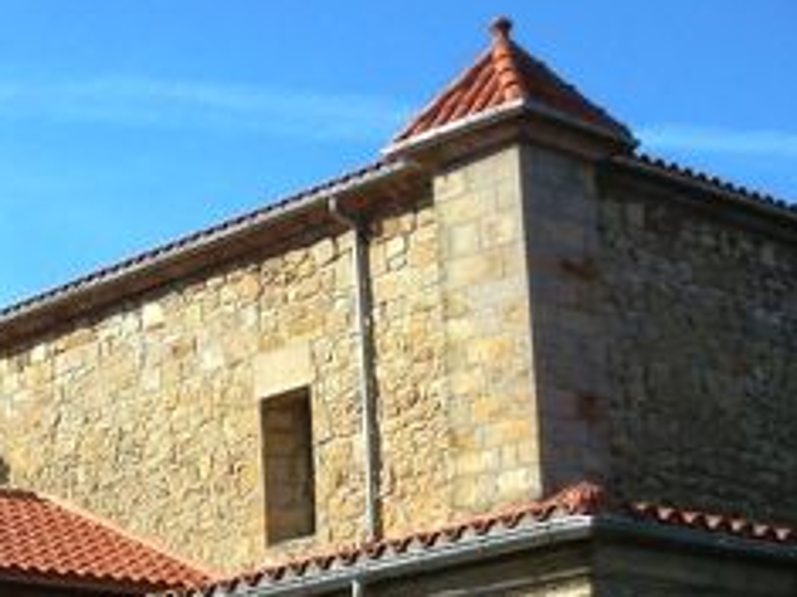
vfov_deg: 15.2
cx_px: 3
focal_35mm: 97
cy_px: 460
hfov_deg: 19.7
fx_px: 2232
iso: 53
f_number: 7.9
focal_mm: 5.8
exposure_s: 1/124
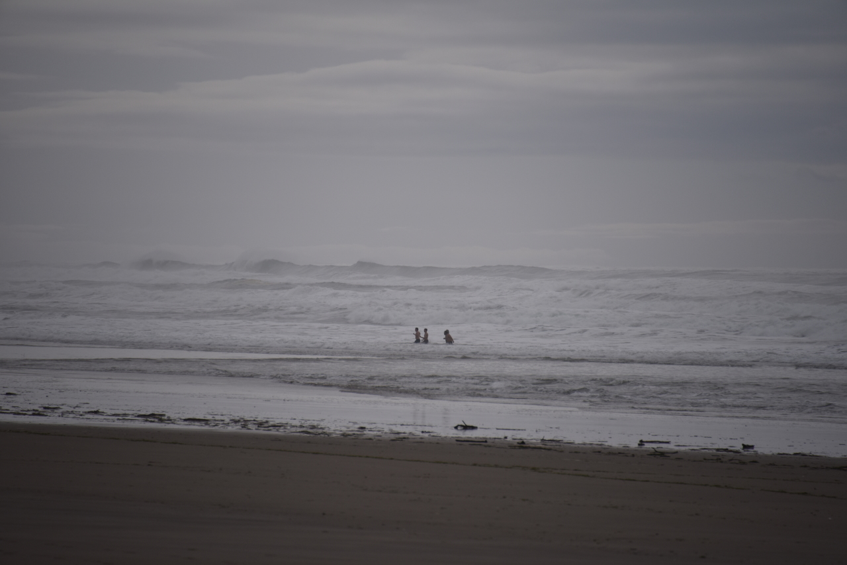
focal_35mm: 300
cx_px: 424
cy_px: 282
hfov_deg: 6.9
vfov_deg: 4.6
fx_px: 7059
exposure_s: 1/640
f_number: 5.6
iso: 280
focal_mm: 300
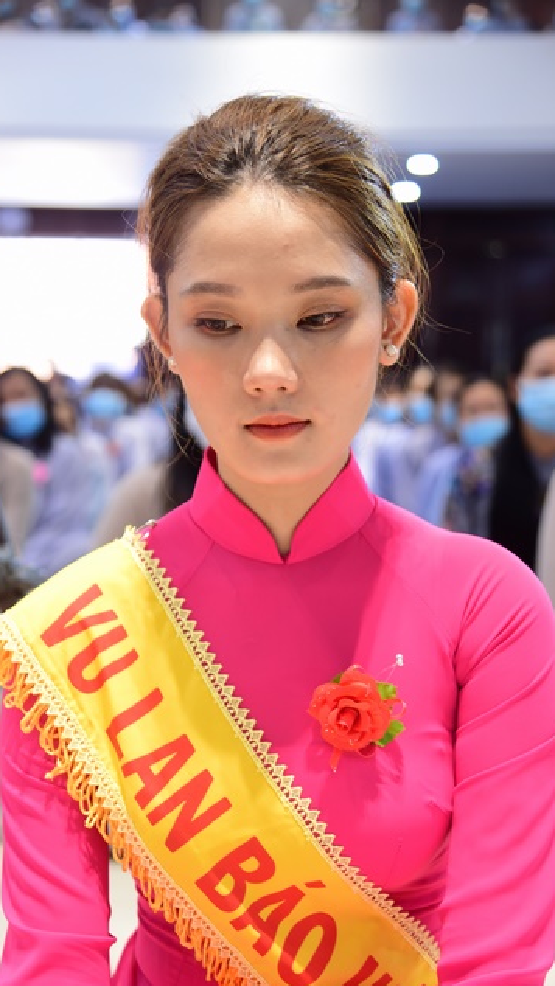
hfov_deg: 20.4
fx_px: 1544
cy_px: 489
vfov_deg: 35.5
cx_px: 267
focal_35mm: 59
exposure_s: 1/60
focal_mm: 55
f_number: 4
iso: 1000
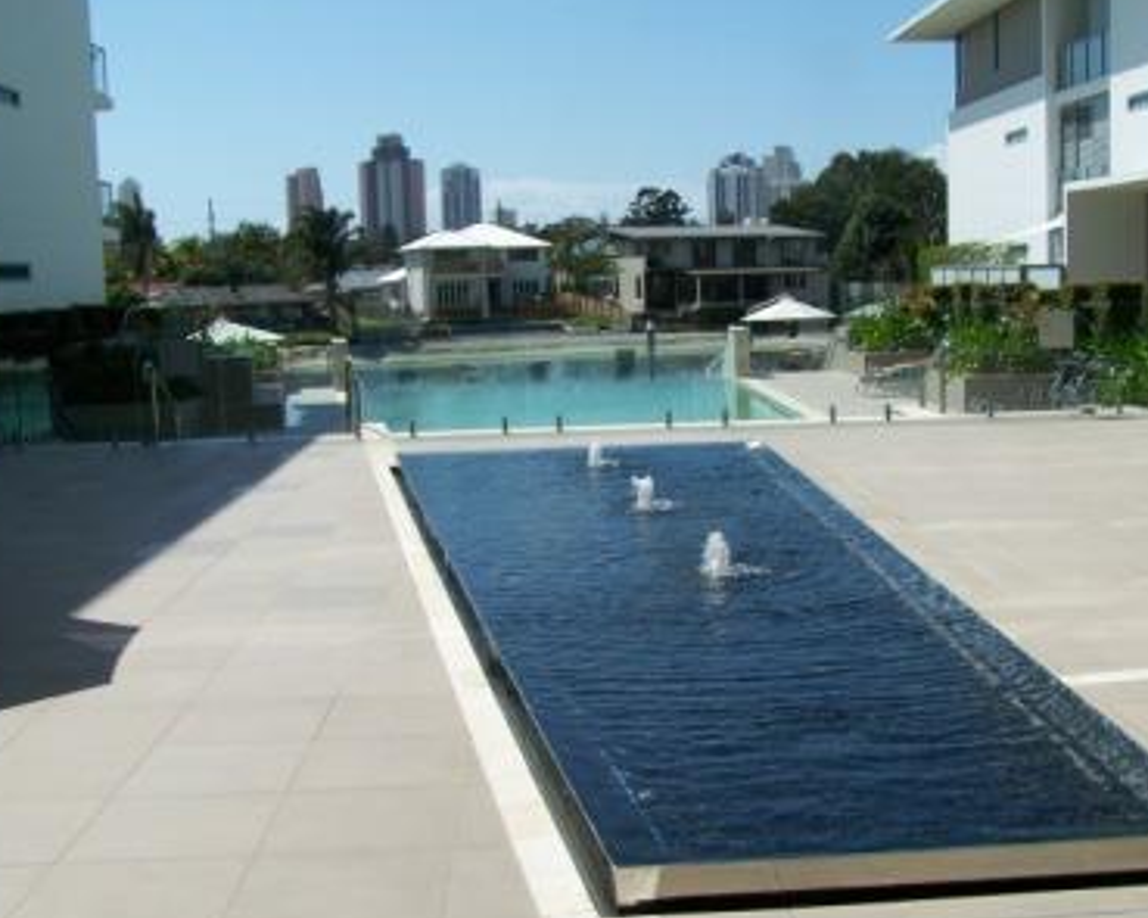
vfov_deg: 33.4
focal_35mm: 45
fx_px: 1529
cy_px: 442
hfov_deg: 41.1
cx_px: 649
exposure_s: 1/800
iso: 80
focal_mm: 6.3
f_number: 5.6
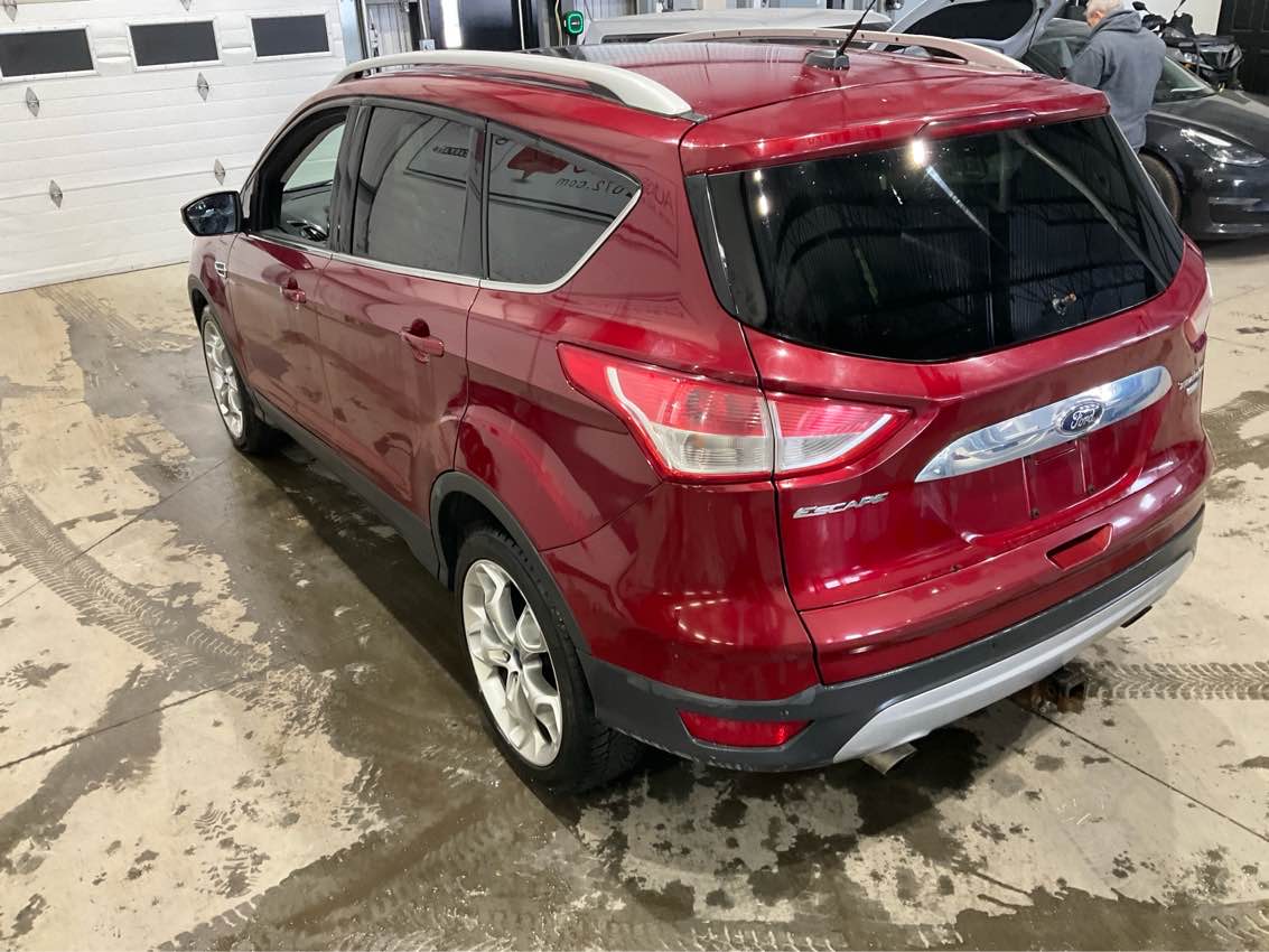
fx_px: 1063
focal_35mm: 29
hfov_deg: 61.7
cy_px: 476
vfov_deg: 48.2
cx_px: 634
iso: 160
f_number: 1.8
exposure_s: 1/60
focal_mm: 3
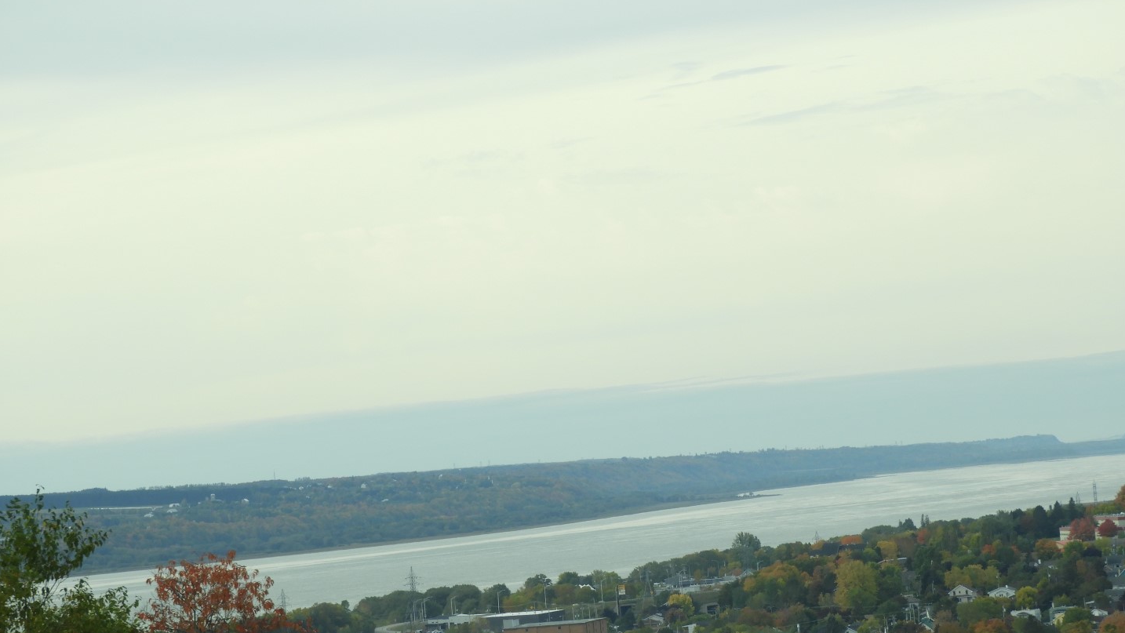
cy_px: 303
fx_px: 5549
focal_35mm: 186
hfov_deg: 11.6
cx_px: 562
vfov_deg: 6.5
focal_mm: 30.5
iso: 100
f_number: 5.2
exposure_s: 1/250
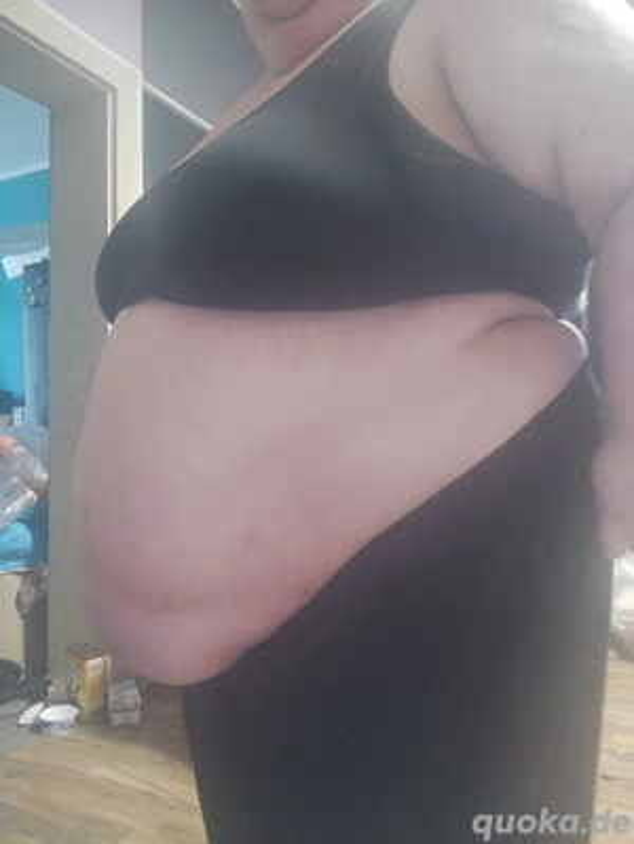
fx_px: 488
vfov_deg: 81.7
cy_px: 422
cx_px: 317
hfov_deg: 66.1
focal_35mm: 20
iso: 509
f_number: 2.45
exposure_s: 1/20
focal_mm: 3.49
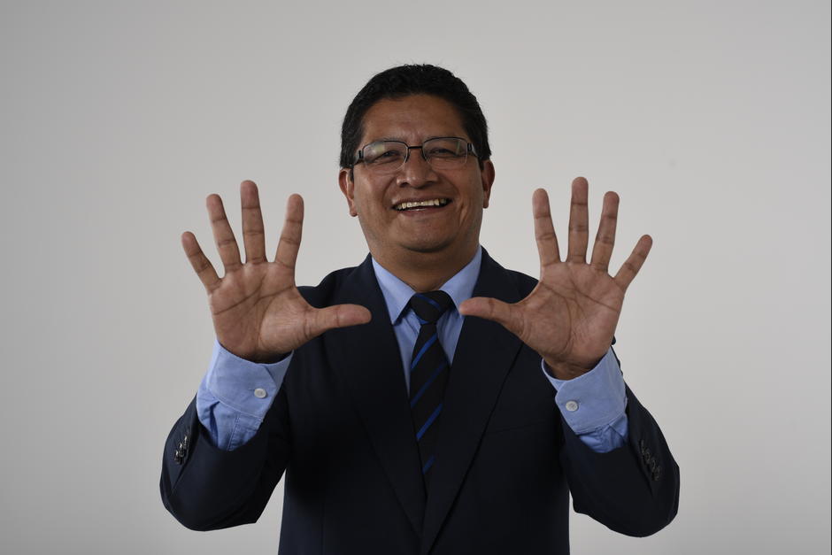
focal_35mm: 50
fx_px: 1156
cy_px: 278
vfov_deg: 27.0
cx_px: 416
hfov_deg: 39.6
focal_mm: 50
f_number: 8
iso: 100
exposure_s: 1/160
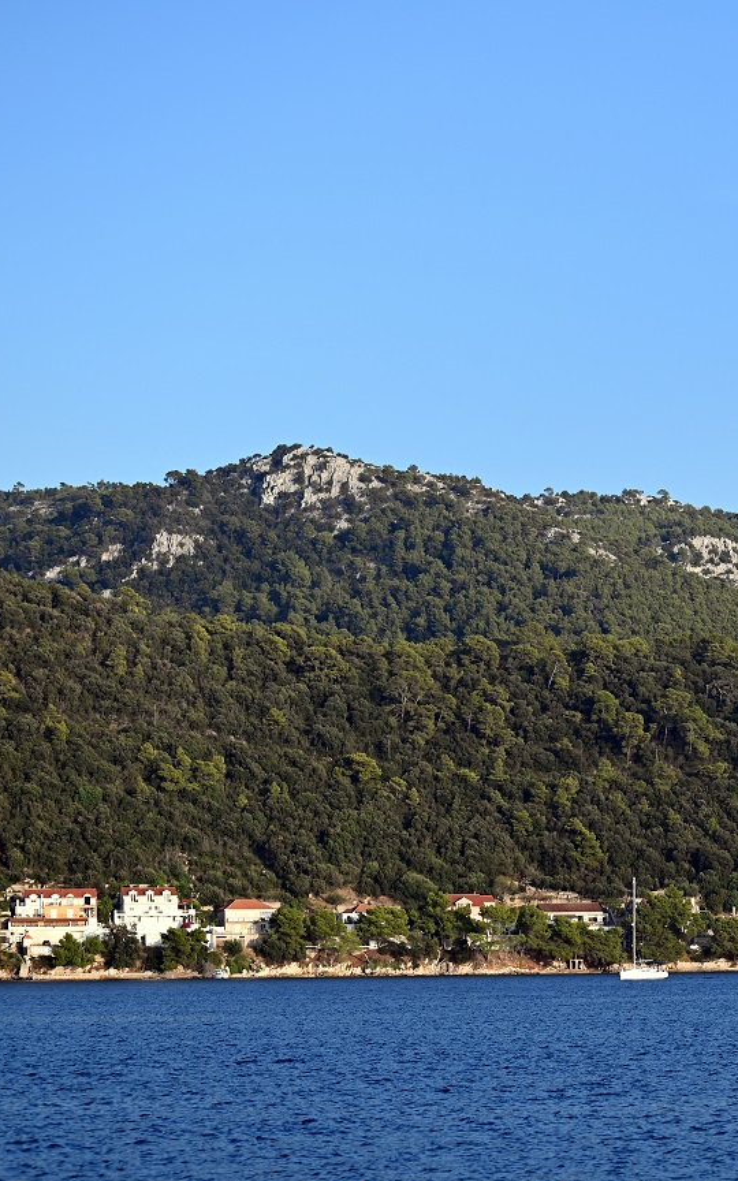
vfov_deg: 15.1
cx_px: 743
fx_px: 4441
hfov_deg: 9.4
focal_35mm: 138
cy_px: 591
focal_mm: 90
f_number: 5.6
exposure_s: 1/500
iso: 140
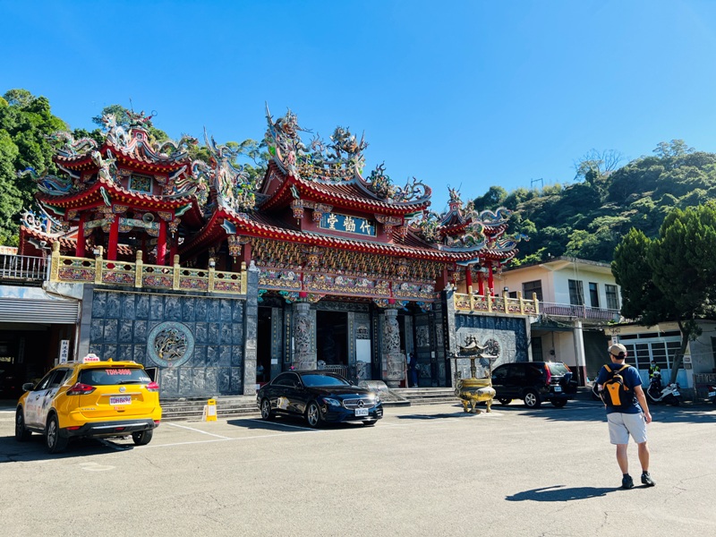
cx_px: 358
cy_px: 268
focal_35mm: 26
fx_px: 538
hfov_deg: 67.3
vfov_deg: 53.1
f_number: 1.5
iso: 50
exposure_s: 1/2252
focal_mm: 5.7
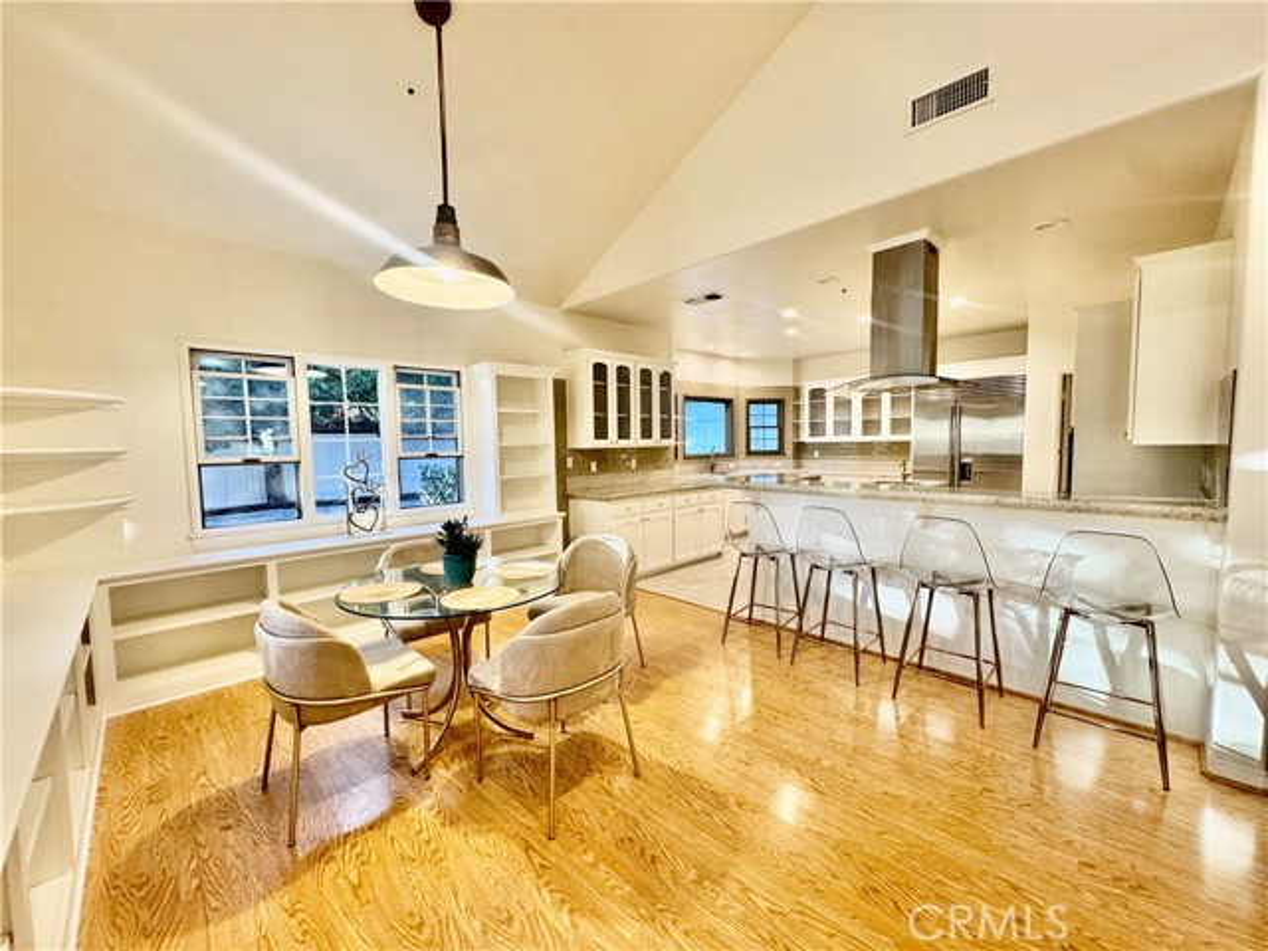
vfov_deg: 85.7
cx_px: 634
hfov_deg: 102.1
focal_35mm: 14
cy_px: 476
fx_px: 513
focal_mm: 2.22
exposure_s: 1/120
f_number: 2.2
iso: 200
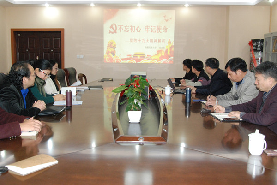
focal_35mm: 36
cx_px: 138
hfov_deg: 53.1
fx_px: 277
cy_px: 92
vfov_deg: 36.9
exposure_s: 1/60
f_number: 5.6
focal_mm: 24
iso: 1600
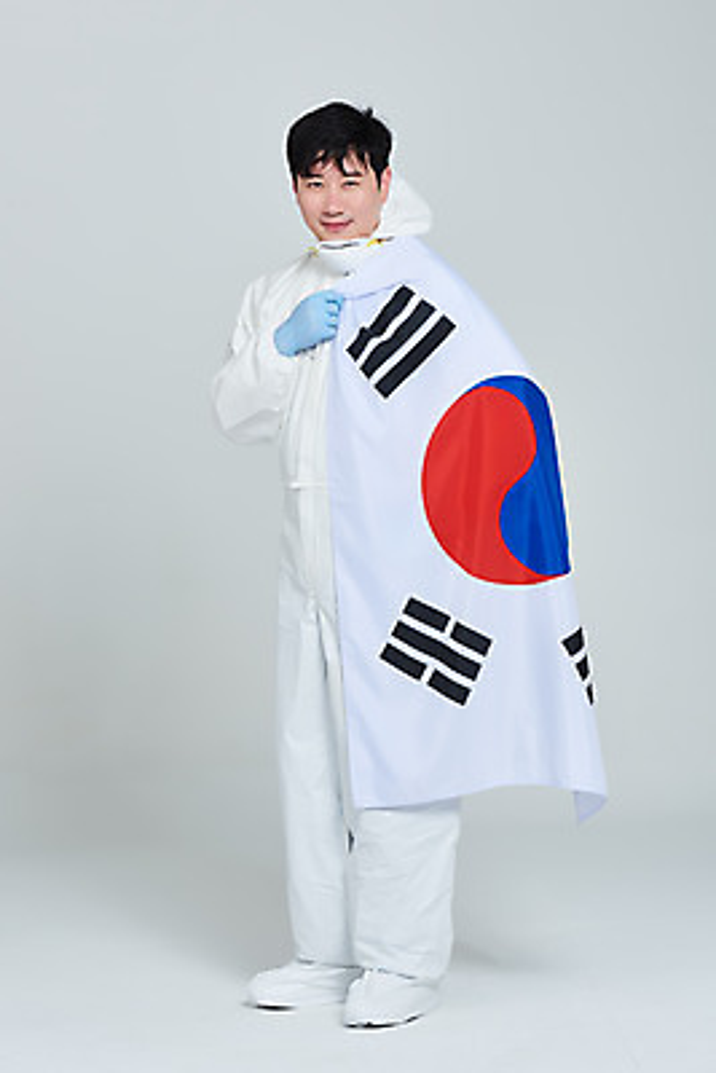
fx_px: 2533
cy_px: 536
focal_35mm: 85
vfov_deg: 23.9
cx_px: 358
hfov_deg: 16.1
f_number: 14
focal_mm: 85
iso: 100
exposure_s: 1/125
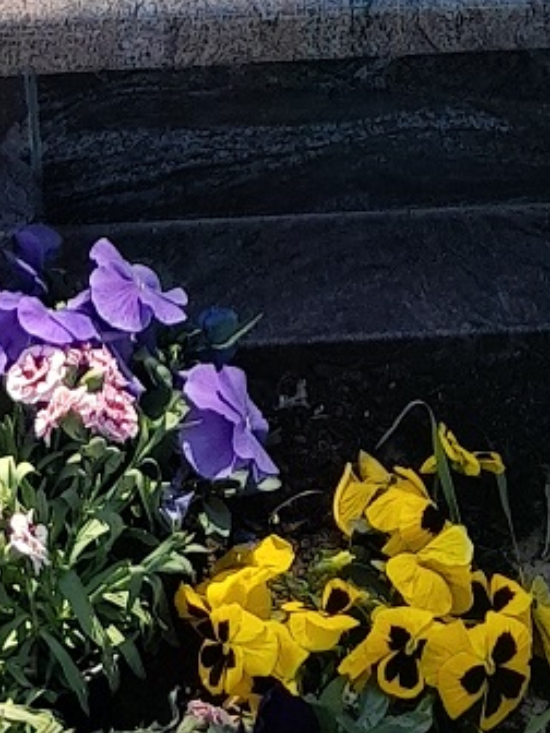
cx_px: 443
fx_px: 3157
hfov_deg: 9.9
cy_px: -589
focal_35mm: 149
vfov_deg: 12.2
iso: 20
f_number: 2
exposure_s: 1/264
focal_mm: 4.6
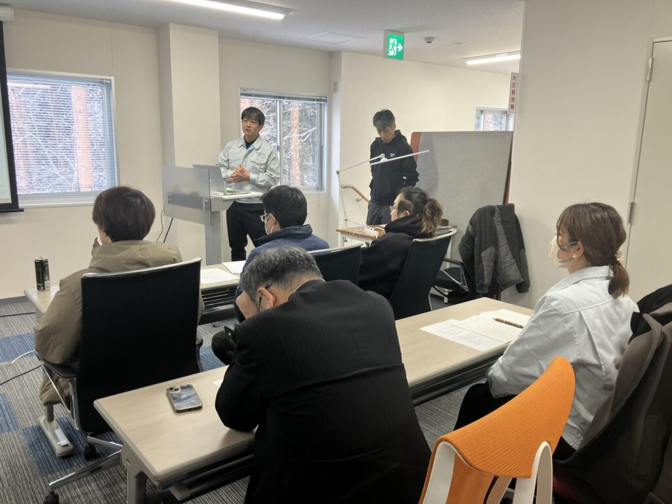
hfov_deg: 63.4
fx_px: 544
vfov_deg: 49.7
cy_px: 252
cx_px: 336
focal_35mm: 28
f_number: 1.8
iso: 50
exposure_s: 1/100
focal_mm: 3.99
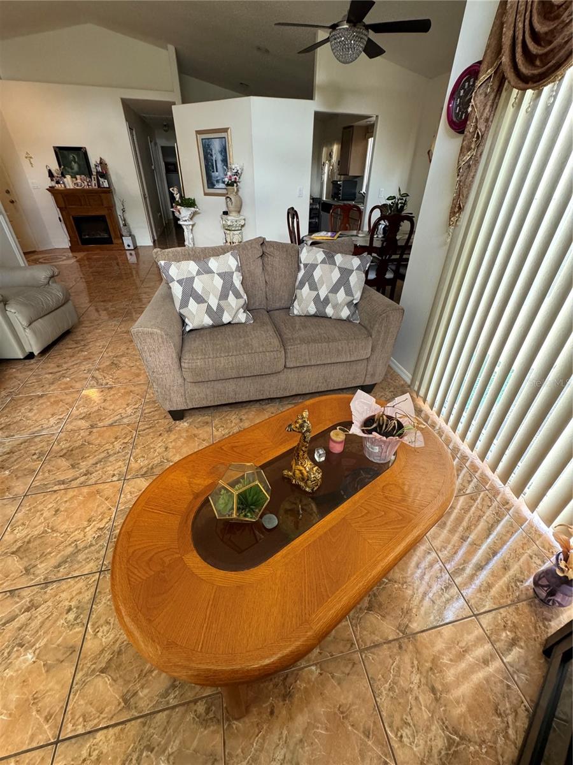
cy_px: 382
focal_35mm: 14
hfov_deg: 85.7
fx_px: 309
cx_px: 286
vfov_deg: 102.1
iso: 320
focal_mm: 2.22
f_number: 2.2
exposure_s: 1/63
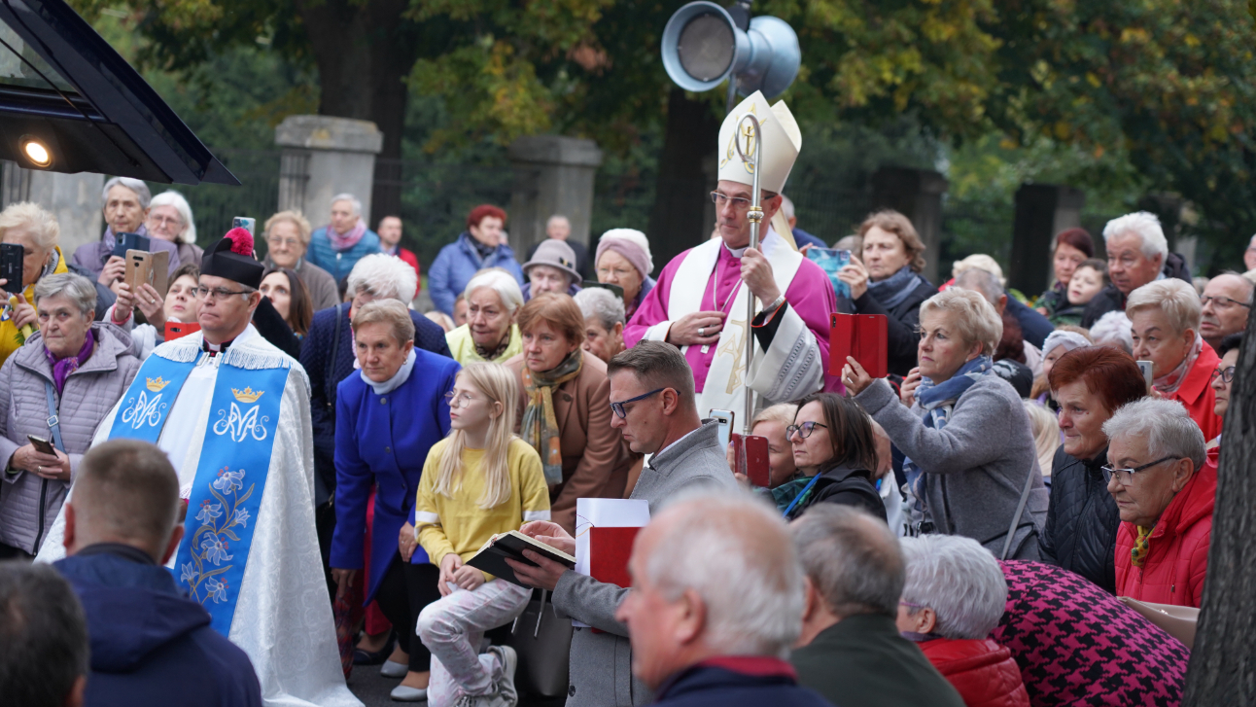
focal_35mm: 97
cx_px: 625
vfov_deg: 12.5
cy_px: 333
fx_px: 3231
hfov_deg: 22.0
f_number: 4
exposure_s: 1/160
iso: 1250
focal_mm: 92
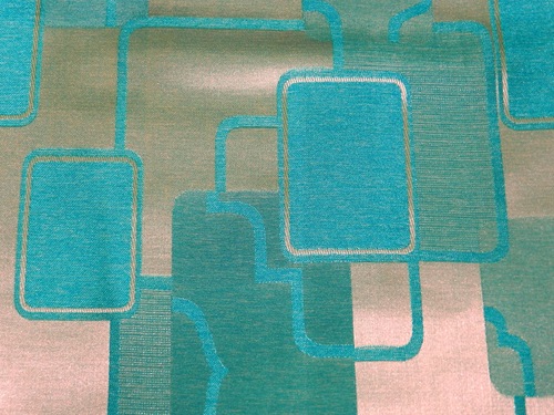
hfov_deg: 36.2
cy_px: 208
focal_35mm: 53
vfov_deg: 27.5
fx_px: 848
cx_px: 277
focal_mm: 9.4
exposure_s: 1/30
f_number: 4.4
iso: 200
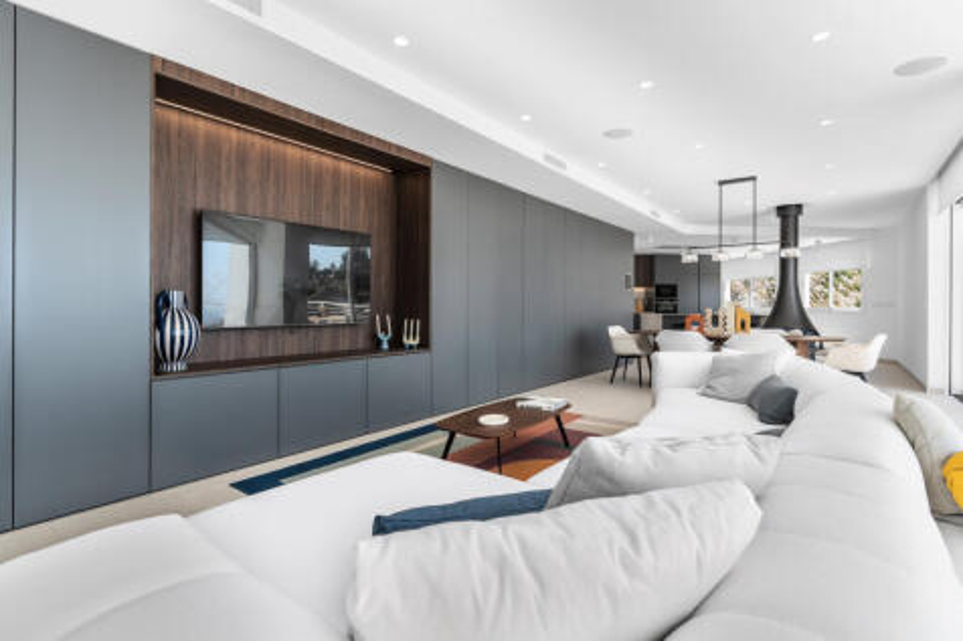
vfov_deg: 70.4
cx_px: 482
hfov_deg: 93.3
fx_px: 455
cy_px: 320
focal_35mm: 17
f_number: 7.1
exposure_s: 1/50
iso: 50
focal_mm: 17
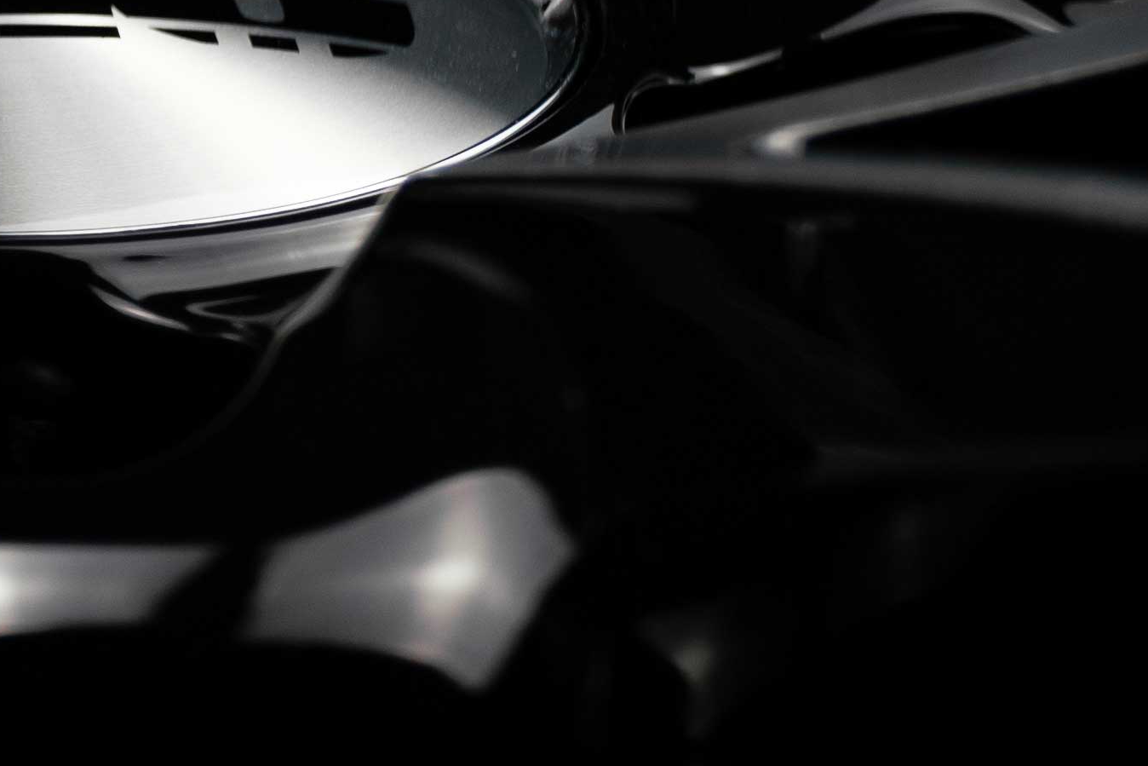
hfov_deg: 3.2
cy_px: -518
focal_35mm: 643
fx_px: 20505
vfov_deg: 2.1
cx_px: -1845
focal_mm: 109
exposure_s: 1/50
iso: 100
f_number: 4
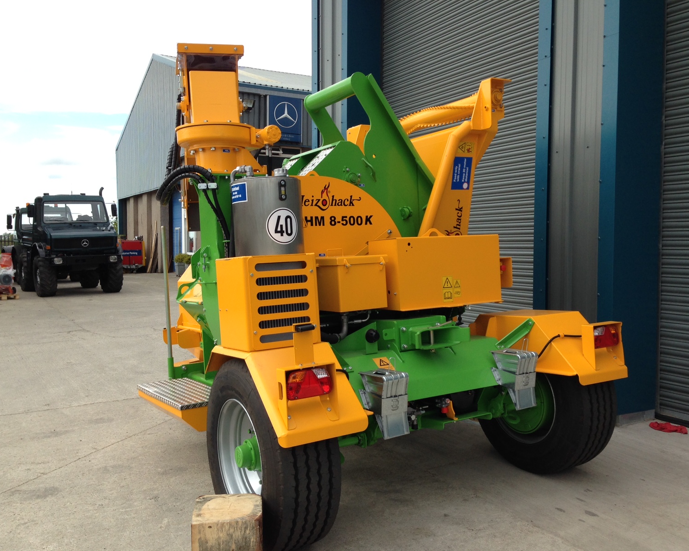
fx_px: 714
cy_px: 279
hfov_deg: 51.5
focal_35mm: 35
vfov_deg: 42.2
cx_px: 346
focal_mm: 4.12
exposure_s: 1/602
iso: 50
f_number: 2.4
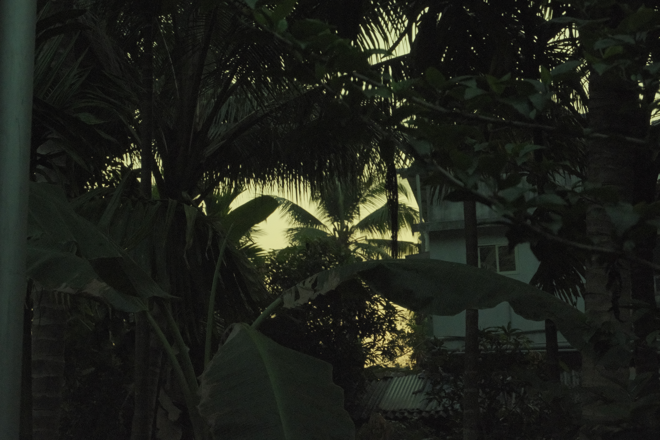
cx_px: 330
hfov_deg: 29.7
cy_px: 220
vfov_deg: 20.0
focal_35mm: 68
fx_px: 1247
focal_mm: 45
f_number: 9
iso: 12800
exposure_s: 1/4000
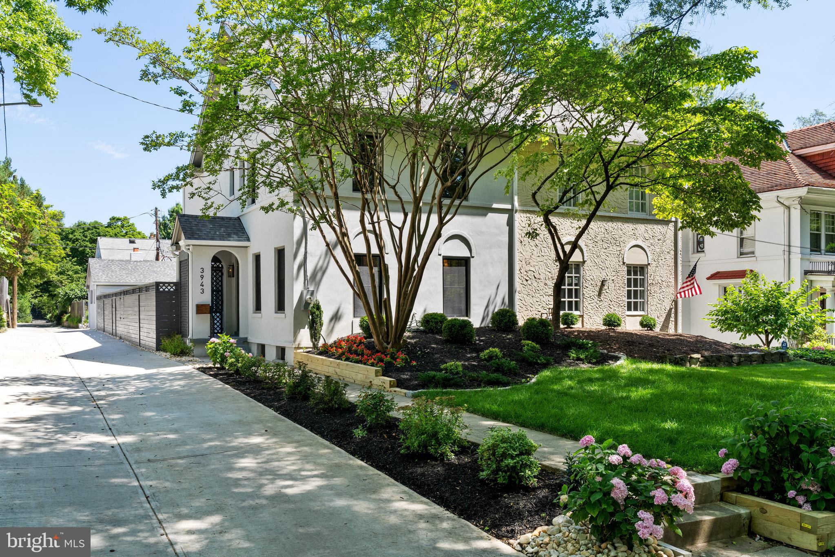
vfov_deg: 43.6
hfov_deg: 61.9
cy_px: 278
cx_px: 418
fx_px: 696
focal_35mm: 30
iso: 100
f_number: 8
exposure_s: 1/200
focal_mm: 30
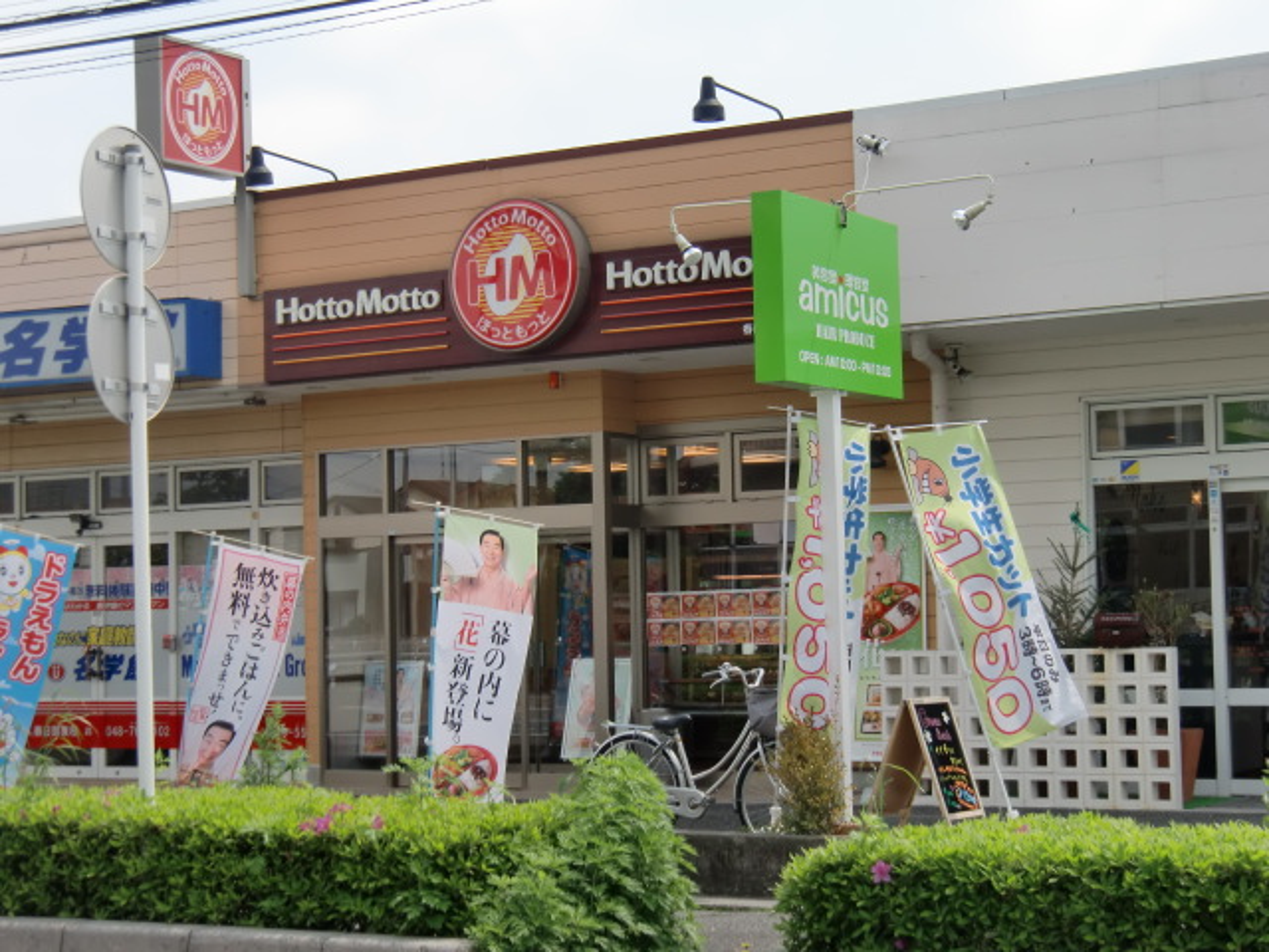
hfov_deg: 29.8
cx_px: 634
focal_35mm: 65
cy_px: 476
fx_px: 2383
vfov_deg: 22.6
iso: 64
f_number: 4.4
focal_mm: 11.6
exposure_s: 1/400
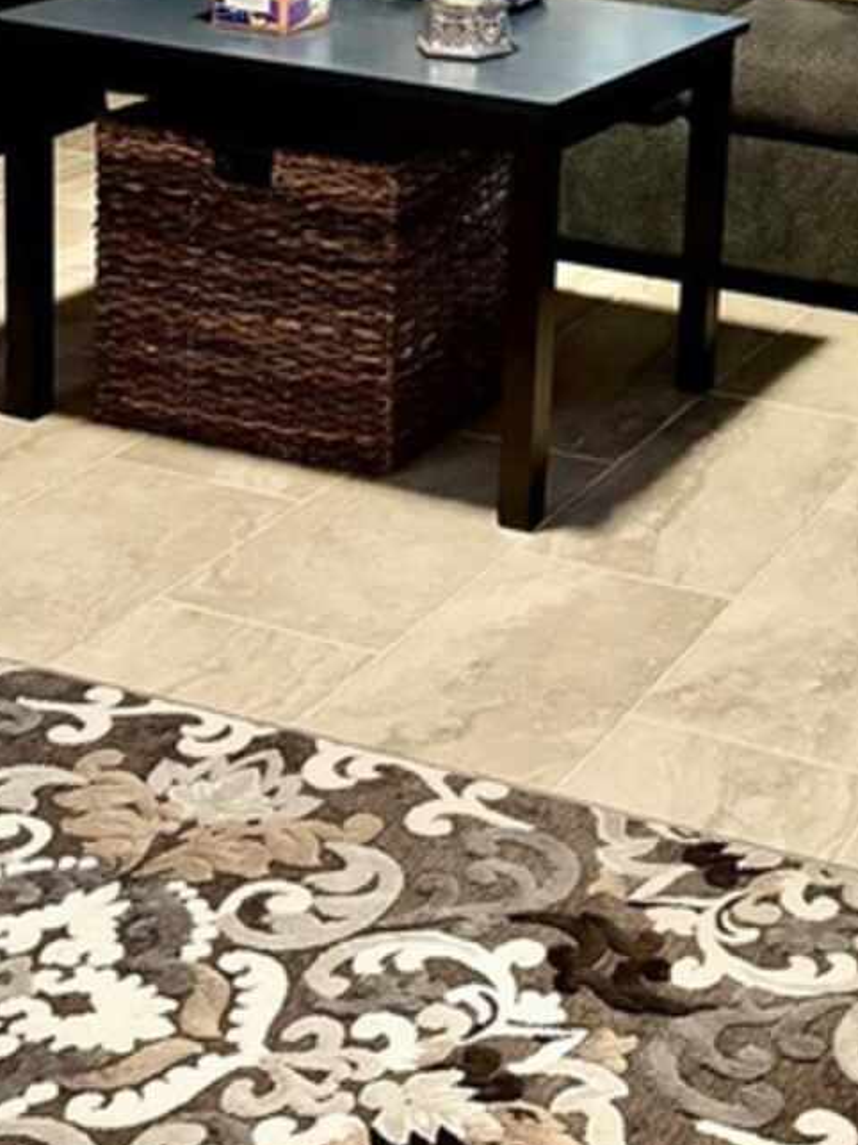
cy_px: -18
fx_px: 2281
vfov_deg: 26.6
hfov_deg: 20.5
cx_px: 899
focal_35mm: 69
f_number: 1.6
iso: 800
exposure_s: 1/30
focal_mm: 5.96
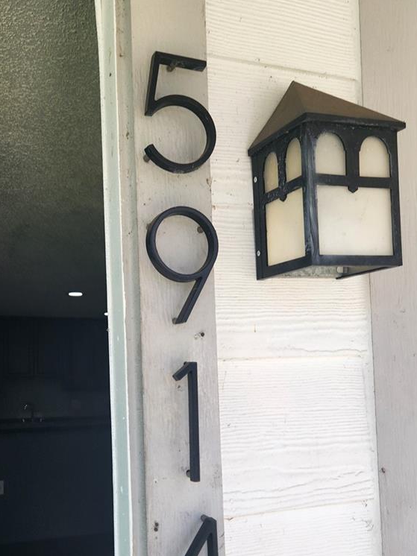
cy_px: 338
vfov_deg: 49.8
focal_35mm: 37
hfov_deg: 38.6
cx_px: 189
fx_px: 595
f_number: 1.8
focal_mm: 5.4
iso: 20
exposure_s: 1/261
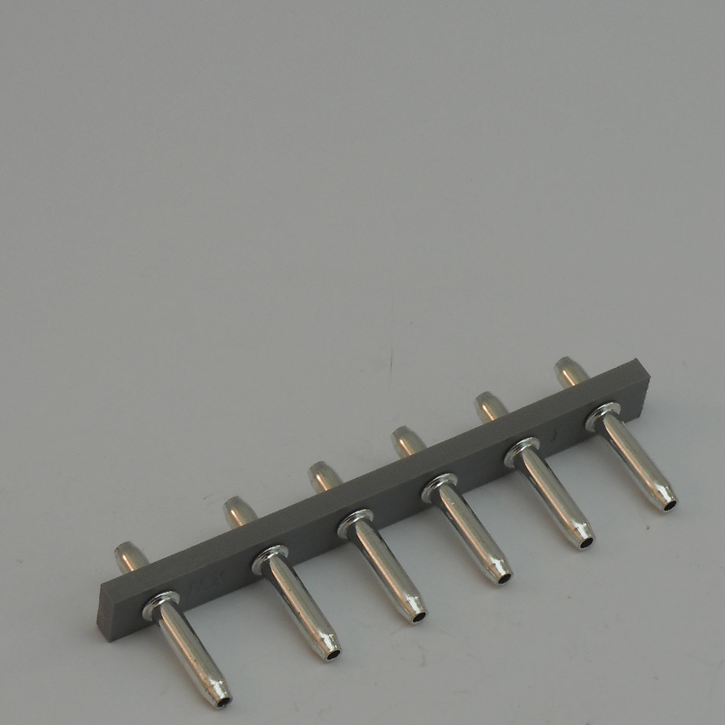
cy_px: 596
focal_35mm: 220
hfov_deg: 8.0
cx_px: 389
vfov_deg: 7.9
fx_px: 5213
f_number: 5.8
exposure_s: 1/60
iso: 80
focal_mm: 18.2
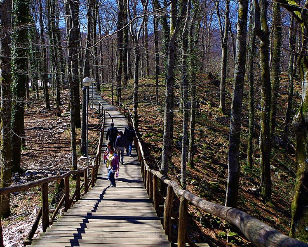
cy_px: 154
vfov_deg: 32.6
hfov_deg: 40.1
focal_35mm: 46
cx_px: 118
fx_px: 419
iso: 100
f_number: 4
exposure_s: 1/500
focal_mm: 18
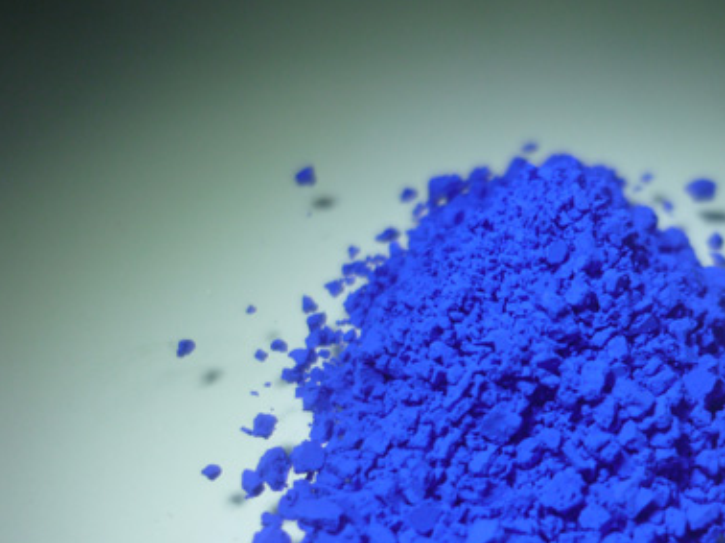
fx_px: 1005
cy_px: 393
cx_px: 526
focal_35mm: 48
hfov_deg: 38.8
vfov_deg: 29.8
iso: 100
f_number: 2.8
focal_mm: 5.5
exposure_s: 1/800
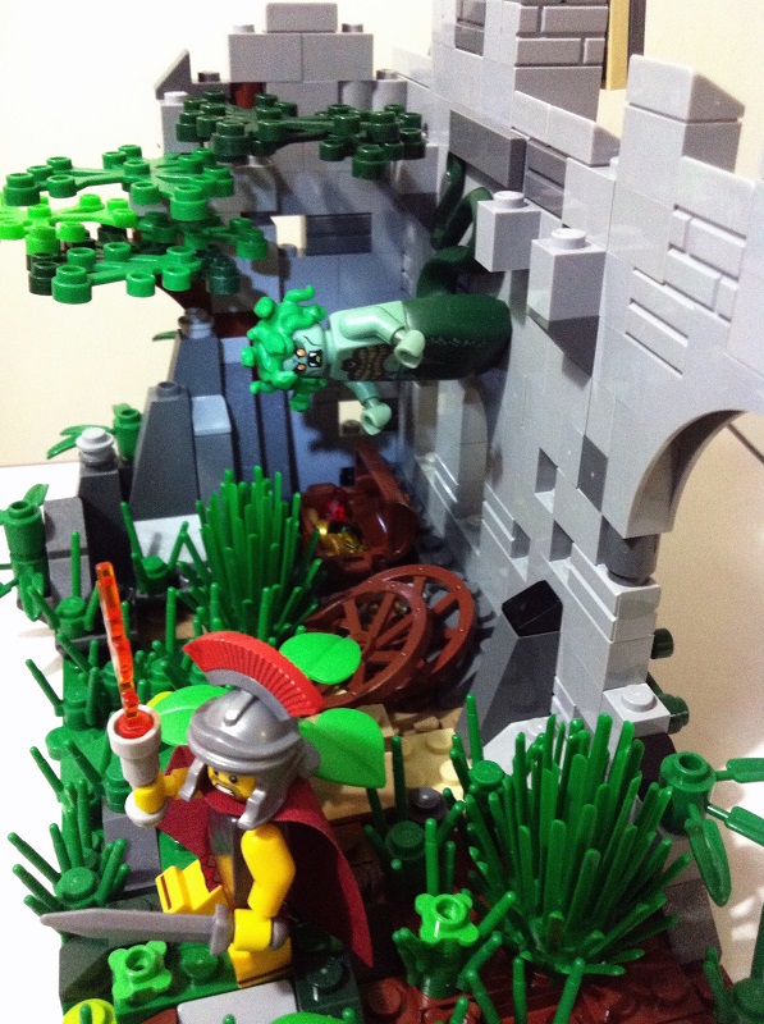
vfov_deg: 52.7
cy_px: 512
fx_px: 1033
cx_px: 382
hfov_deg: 40.6
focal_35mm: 35
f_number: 2.8
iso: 500
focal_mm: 3.85
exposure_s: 1/15
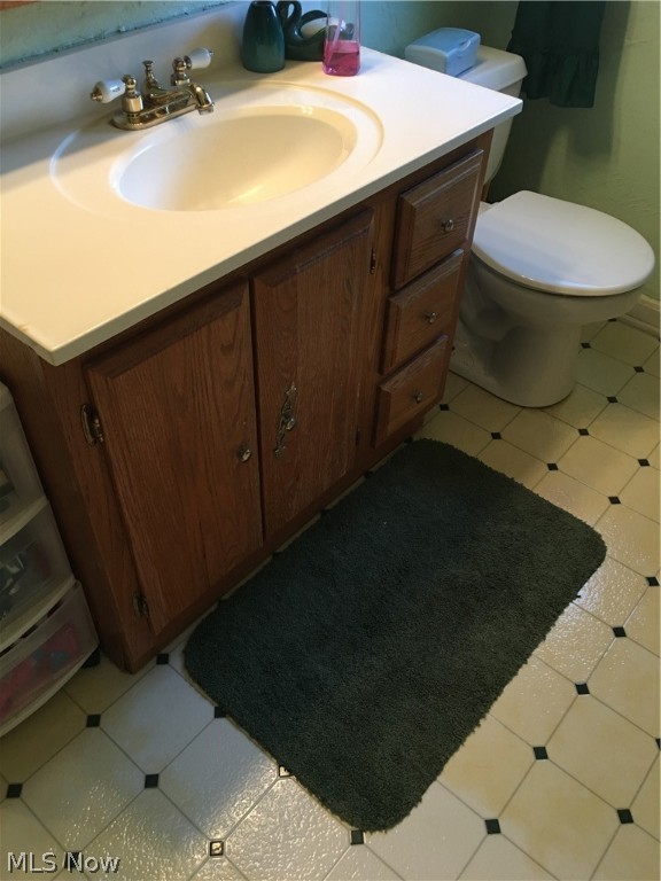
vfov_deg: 61.7
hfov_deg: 48.2
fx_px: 738
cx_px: 330
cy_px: 440
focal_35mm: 29
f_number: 2.2
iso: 64
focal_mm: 4.15
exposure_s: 1/15
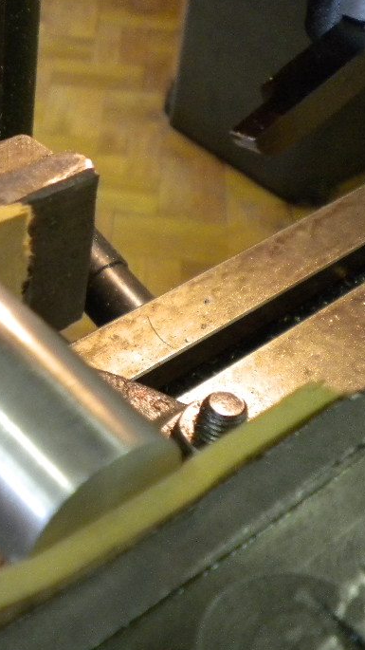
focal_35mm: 57
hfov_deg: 20.0
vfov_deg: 36.6
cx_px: -54
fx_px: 981
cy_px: 309
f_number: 3.1
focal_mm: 6.3
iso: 550
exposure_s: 1/66.1
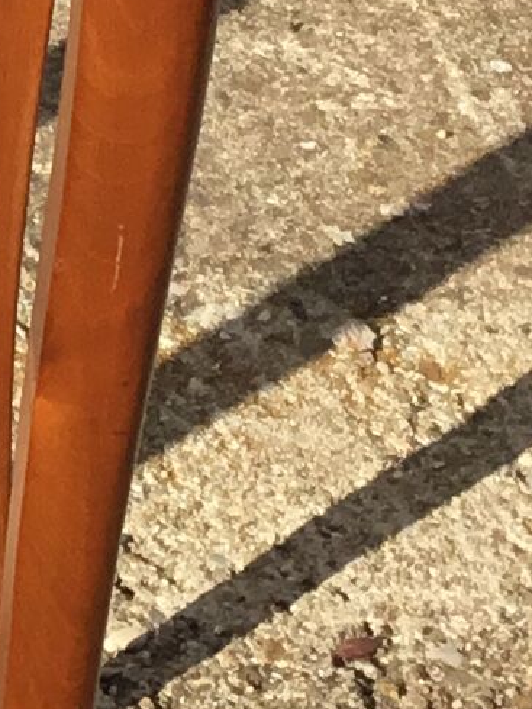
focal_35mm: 207
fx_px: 4240
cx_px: -544
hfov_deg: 6.9
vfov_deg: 9.4
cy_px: -132
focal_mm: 3.3
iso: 25
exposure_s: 1/1894
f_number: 2.4
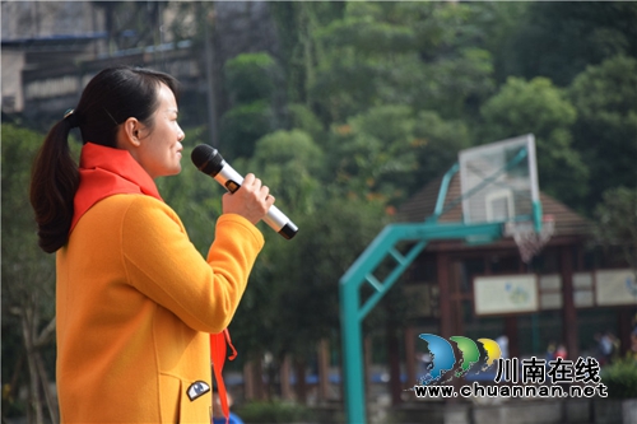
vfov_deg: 8.7
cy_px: 212
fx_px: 2786
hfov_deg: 13.0
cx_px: 318
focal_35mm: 158
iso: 100
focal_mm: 105
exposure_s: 1/200
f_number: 5.6
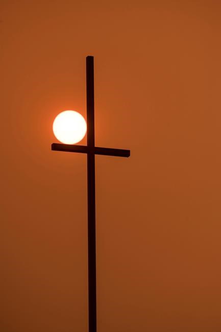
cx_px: 110
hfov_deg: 3.7
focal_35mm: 370
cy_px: 166
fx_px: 3409
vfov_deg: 5.6
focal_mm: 370
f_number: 7.1
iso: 200
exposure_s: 1/2500
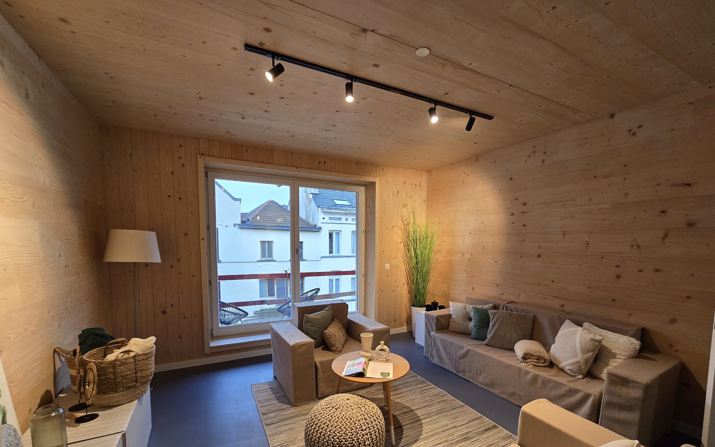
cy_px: 268
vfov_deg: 77.7
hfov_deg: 105.3
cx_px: 361
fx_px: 273
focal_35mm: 14
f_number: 2.2
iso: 250
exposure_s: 1/50
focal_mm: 2.2
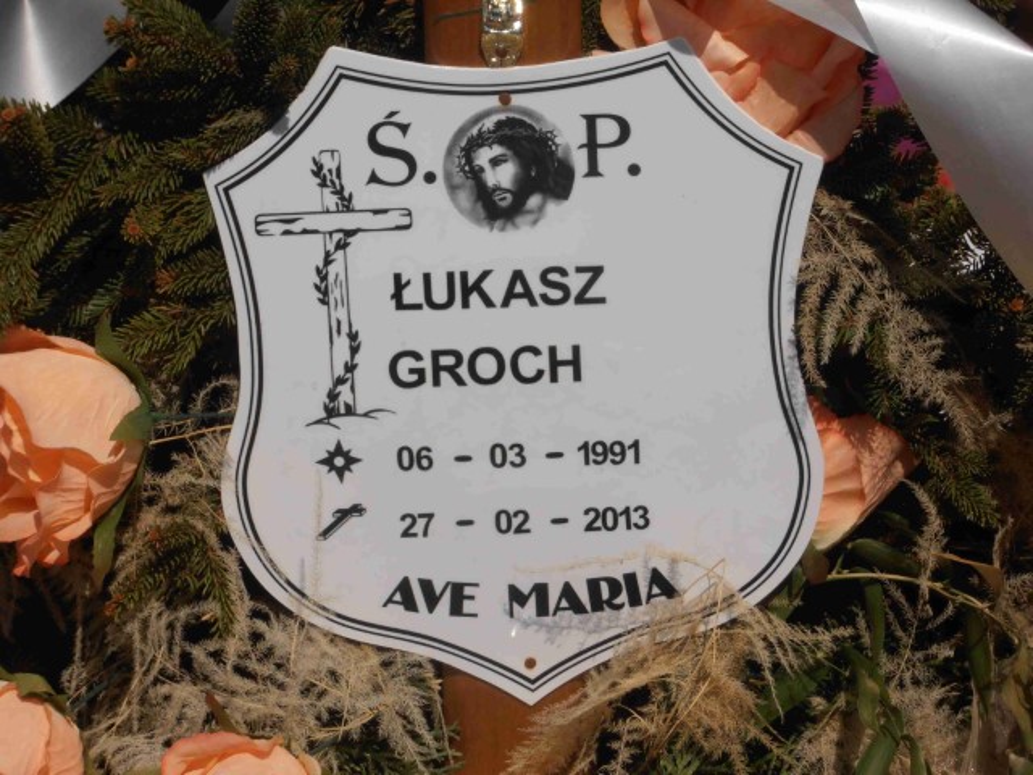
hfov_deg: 11.9
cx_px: 516
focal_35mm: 166
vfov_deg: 8.9
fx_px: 4954
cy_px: 388
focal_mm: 29.44
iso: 80
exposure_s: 1/1600
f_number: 5.9
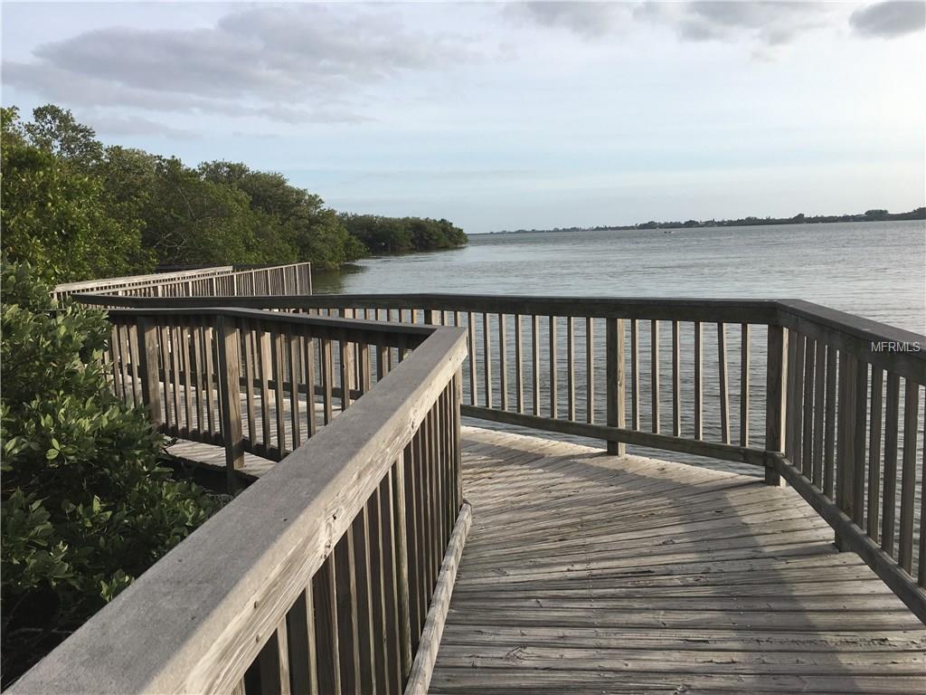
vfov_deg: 48.2
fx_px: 776
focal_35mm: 29
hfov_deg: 61.7
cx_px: 463
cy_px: 348
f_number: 2.2
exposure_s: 1/1202
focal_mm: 4.15
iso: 25
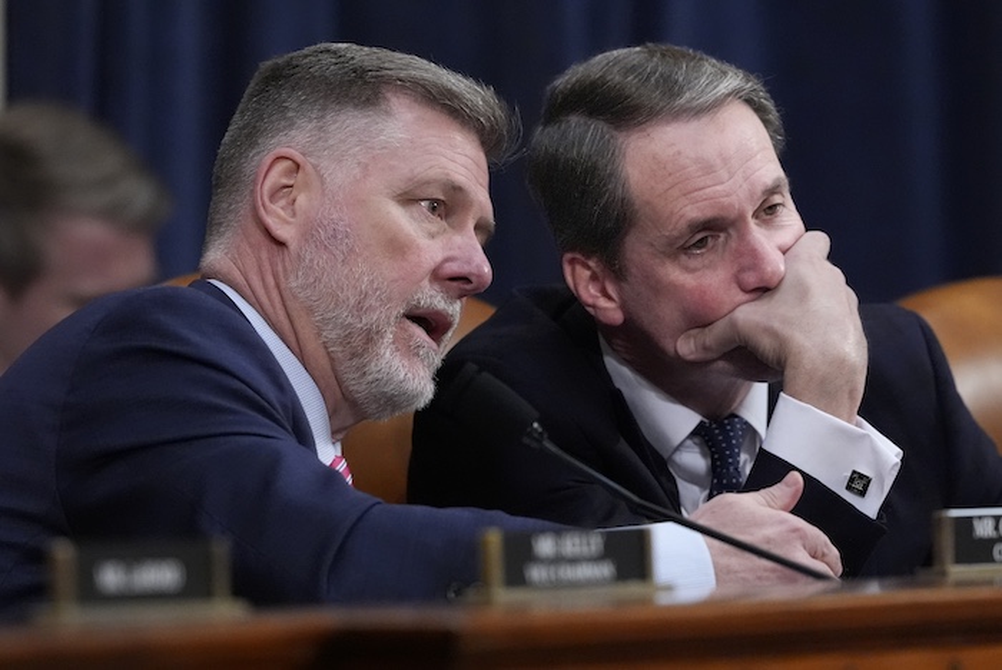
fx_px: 12535
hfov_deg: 4.6
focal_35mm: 450
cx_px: 501
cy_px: 335
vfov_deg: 3.1
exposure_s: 1/500
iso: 6400
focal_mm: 300
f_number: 4
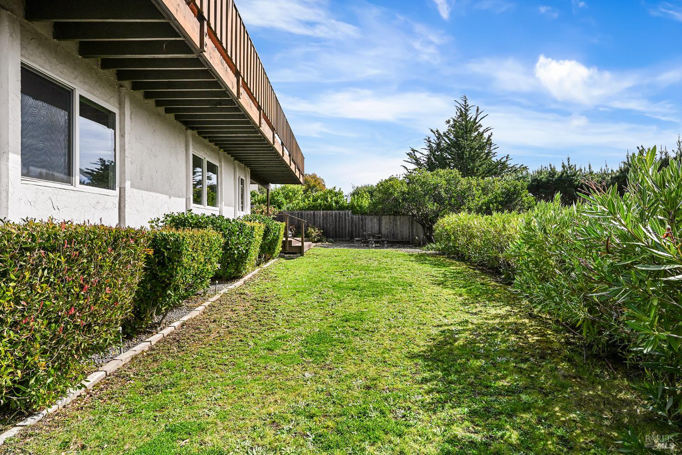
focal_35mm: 20
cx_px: 341
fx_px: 388
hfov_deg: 82.6
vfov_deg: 60.7
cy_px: 228
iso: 800
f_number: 9
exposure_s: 1/1600
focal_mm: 20.5
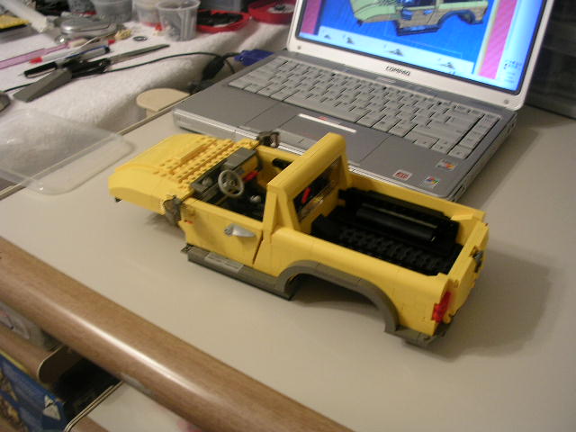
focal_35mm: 38
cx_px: 288
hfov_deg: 49.0
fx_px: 632
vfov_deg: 37.7
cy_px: 216
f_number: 2.8
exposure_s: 1/5.5
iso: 56
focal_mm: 5.8
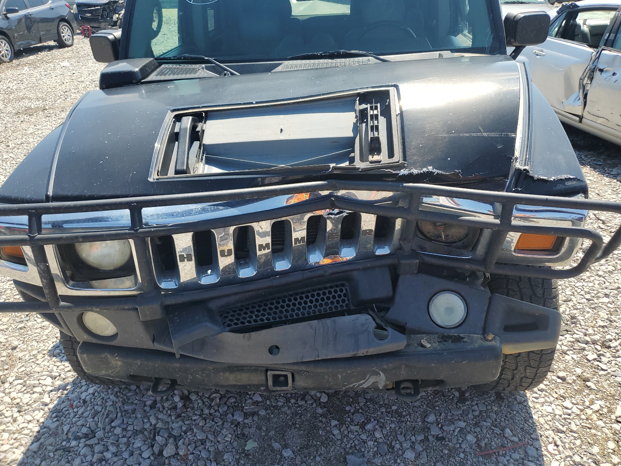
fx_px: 466
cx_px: 310
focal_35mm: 26
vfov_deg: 53.1
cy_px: 233
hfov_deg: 67.3
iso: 50
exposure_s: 1/1667
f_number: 1.5
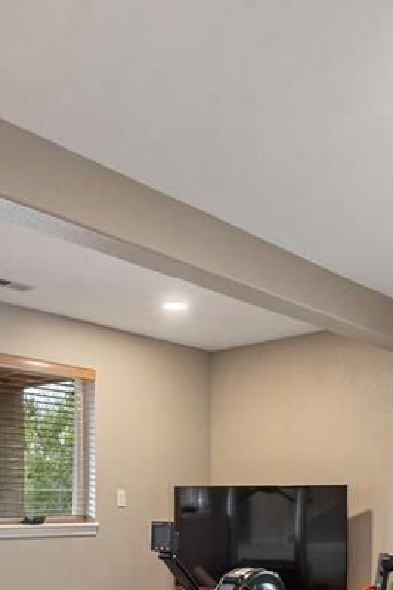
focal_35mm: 41
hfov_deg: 32.6
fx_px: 671
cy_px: 501
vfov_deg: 44.2
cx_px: 179
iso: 200
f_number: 8
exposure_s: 1/1.67
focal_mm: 16
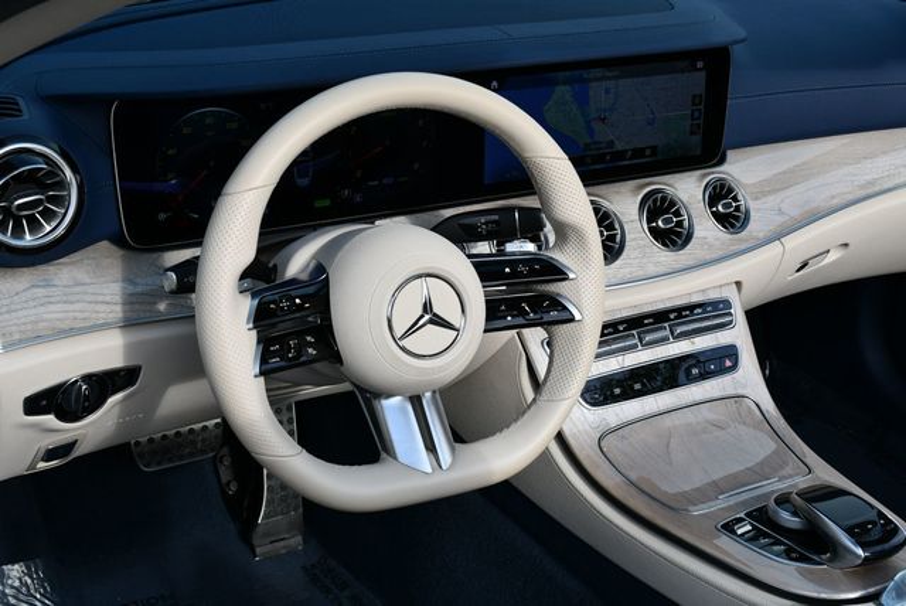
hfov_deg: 38.2
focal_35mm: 52
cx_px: 453
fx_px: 1310
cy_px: 303
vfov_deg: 26.0
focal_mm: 26
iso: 160
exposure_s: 1/250
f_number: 8
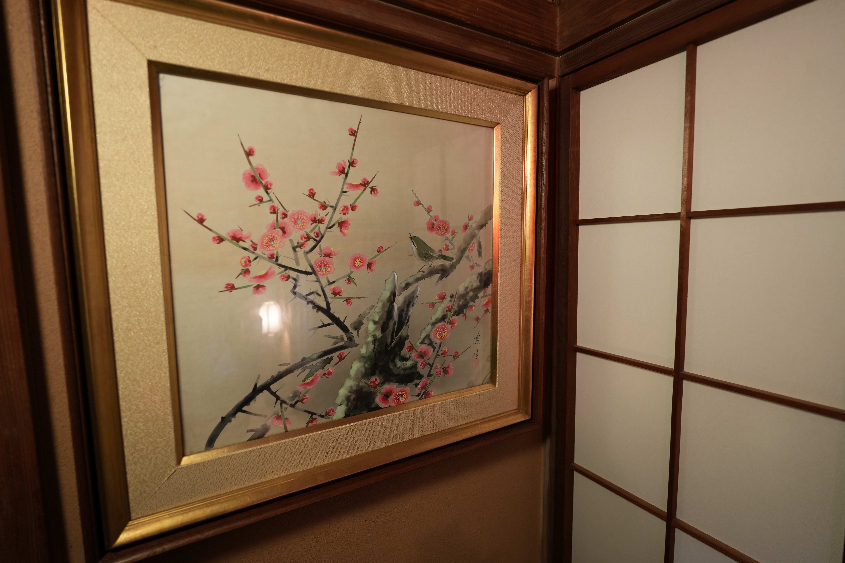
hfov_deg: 93.6
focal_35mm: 17
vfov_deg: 70.8
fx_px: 397
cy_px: 282
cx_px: 422
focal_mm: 16.9
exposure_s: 1/30
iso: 800
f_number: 2.8
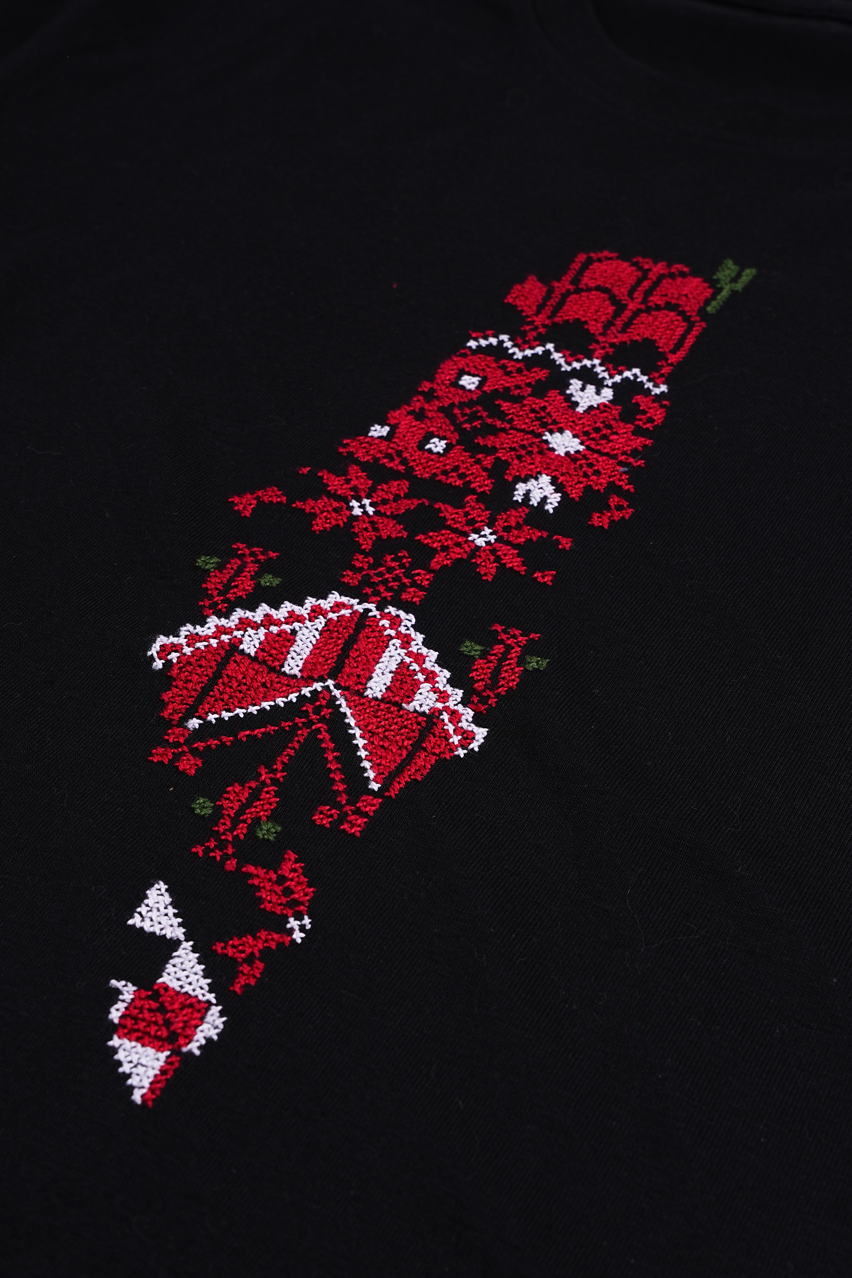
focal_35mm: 55
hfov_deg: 24.6
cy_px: 631
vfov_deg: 36.2
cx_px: 420
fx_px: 1953
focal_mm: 36
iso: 125
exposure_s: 1/125
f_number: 10
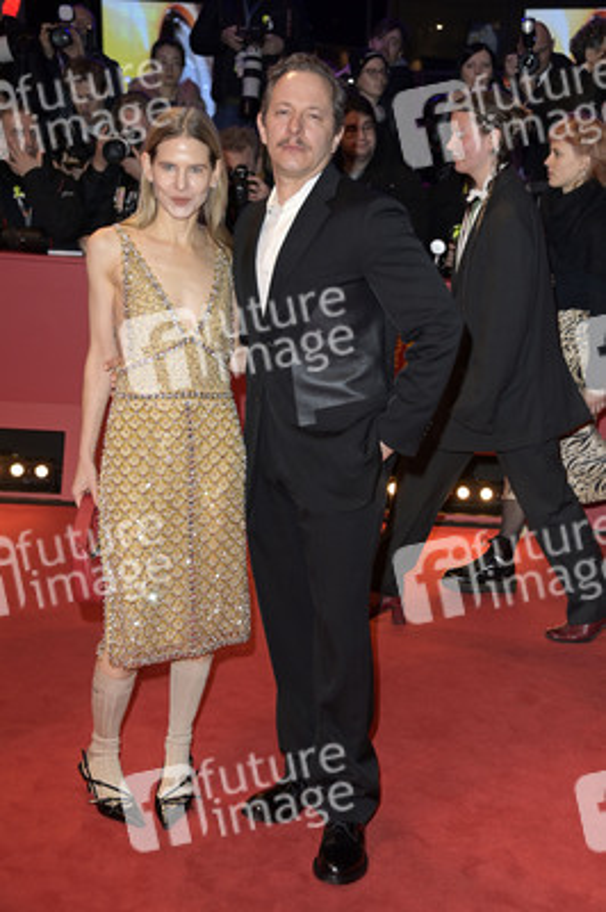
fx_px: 1391
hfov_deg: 24.6
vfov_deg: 36.3
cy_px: 456
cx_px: 303
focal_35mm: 55
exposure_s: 1/250
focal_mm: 55
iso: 800
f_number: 5
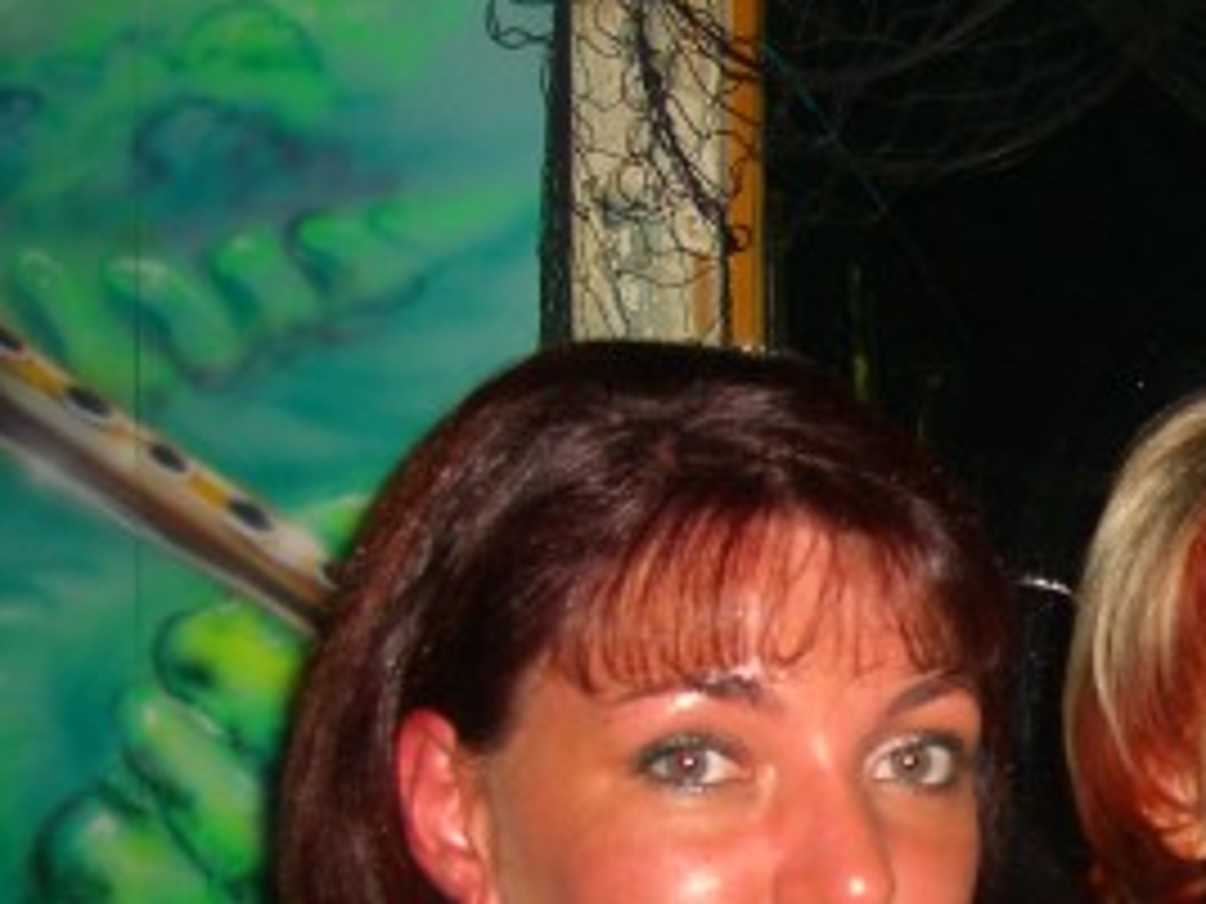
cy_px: 980
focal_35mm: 85
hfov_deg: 21.9
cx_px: 1305
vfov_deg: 16.8
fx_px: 2961
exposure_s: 1/60
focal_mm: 7.9
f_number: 2.8
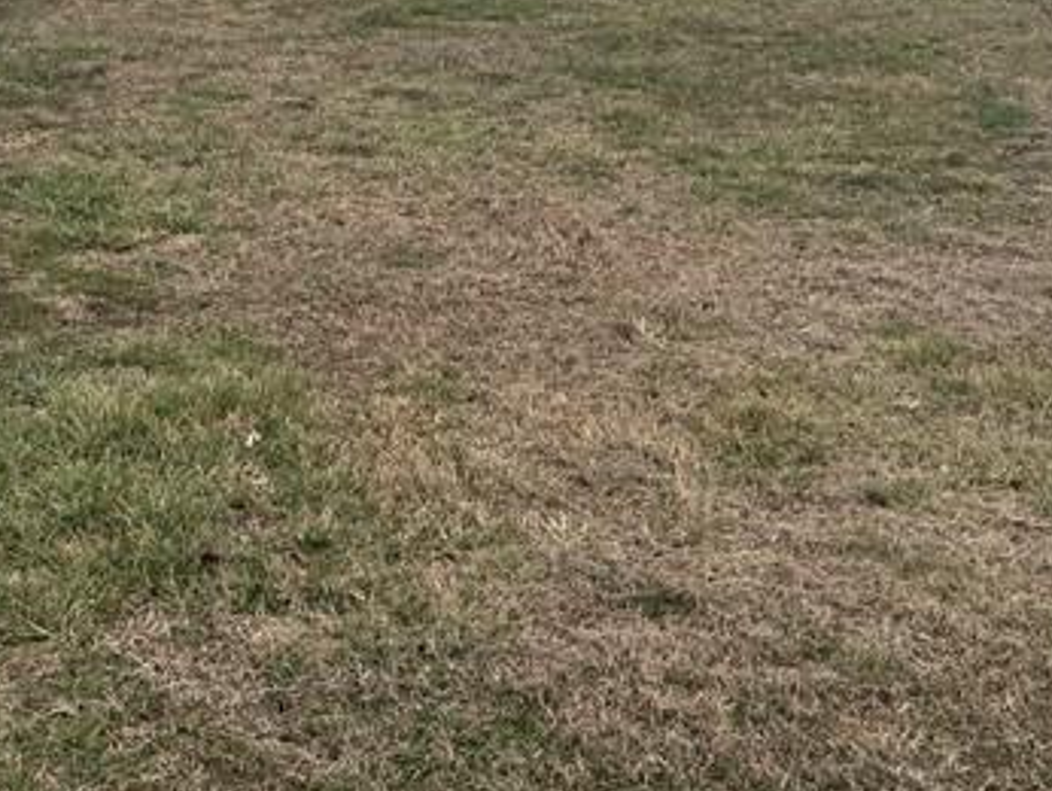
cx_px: 350
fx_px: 2159
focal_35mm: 71
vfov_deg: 19.9
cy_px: -70
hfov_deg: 27.2
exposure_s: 1/3413
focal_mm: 6.76
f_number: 1.78
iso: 80
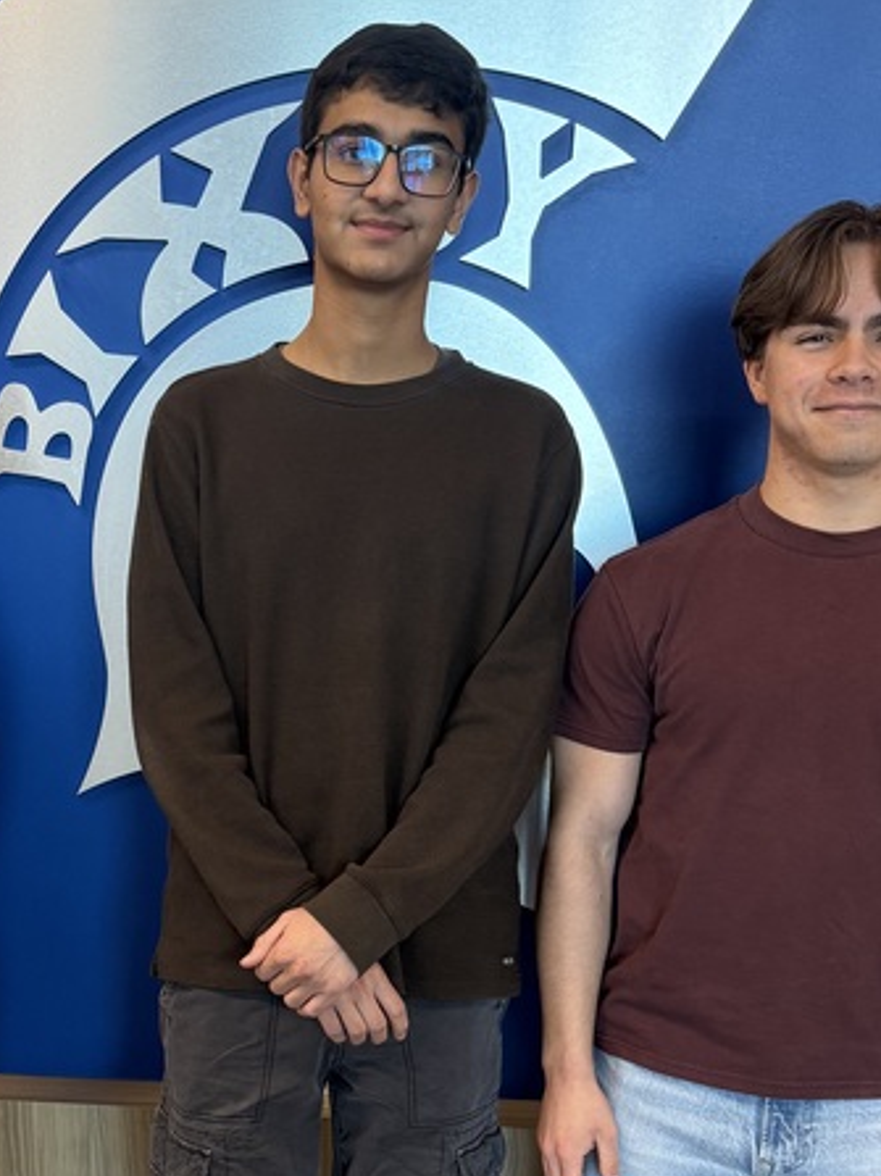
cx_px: 87
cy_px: 916
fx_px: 1867
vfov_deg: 34.0
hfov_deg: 25.7
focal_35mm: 55
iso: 200
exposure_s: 1/94
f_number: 1.78
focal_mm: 6.76
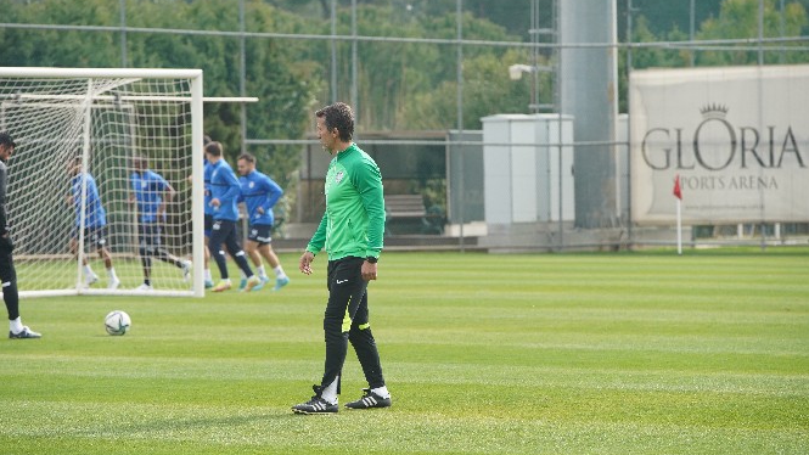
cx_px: 405
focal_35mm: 211
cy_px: 198
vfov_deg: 5.8
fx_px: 4526
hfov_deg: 10.2
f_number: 5.6
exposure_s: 1/2000
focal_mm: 200
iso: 1000
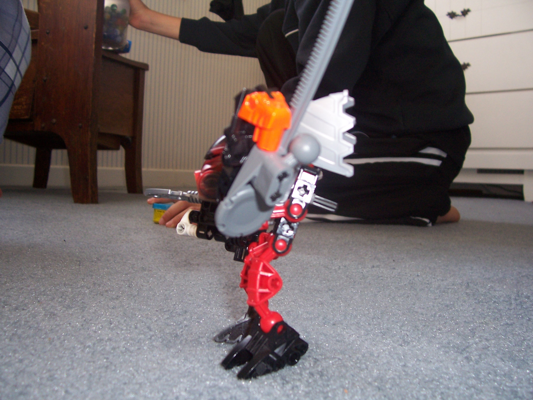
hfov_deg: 54.0
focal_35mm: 34
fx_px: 524
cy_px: 200
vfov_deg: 41.8
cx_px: 266
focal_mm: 5.6
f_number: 2.7
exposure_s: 1/60
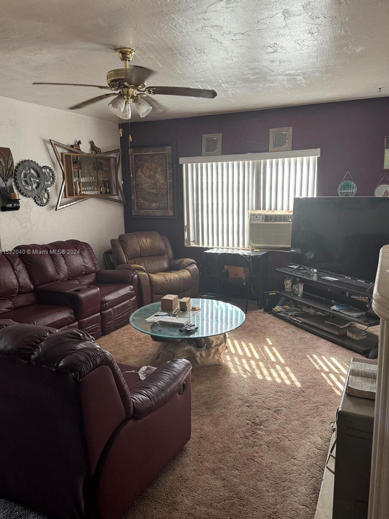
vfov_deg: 67.3
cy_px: 252
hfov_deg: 53.0
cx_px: 205
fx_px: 390
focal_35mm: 26
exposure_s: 1/120
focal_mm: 6.86
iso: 200
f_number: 1.78
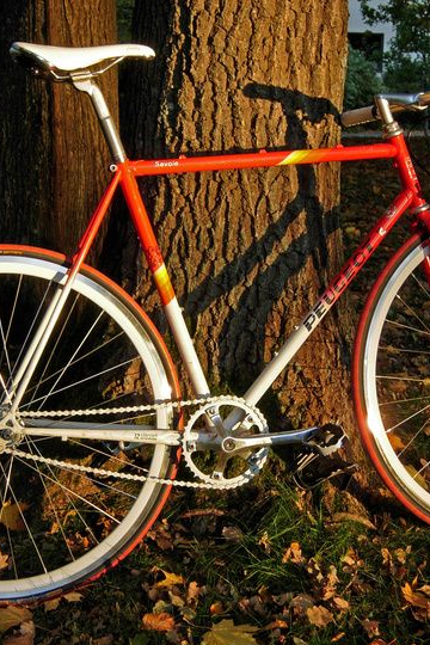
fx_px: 1200
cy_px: 324
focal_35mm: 67
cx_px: 208
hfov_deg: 20.3
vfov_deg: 30.1
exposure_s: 1/102
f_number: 3.1
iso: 50
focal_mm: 10.1
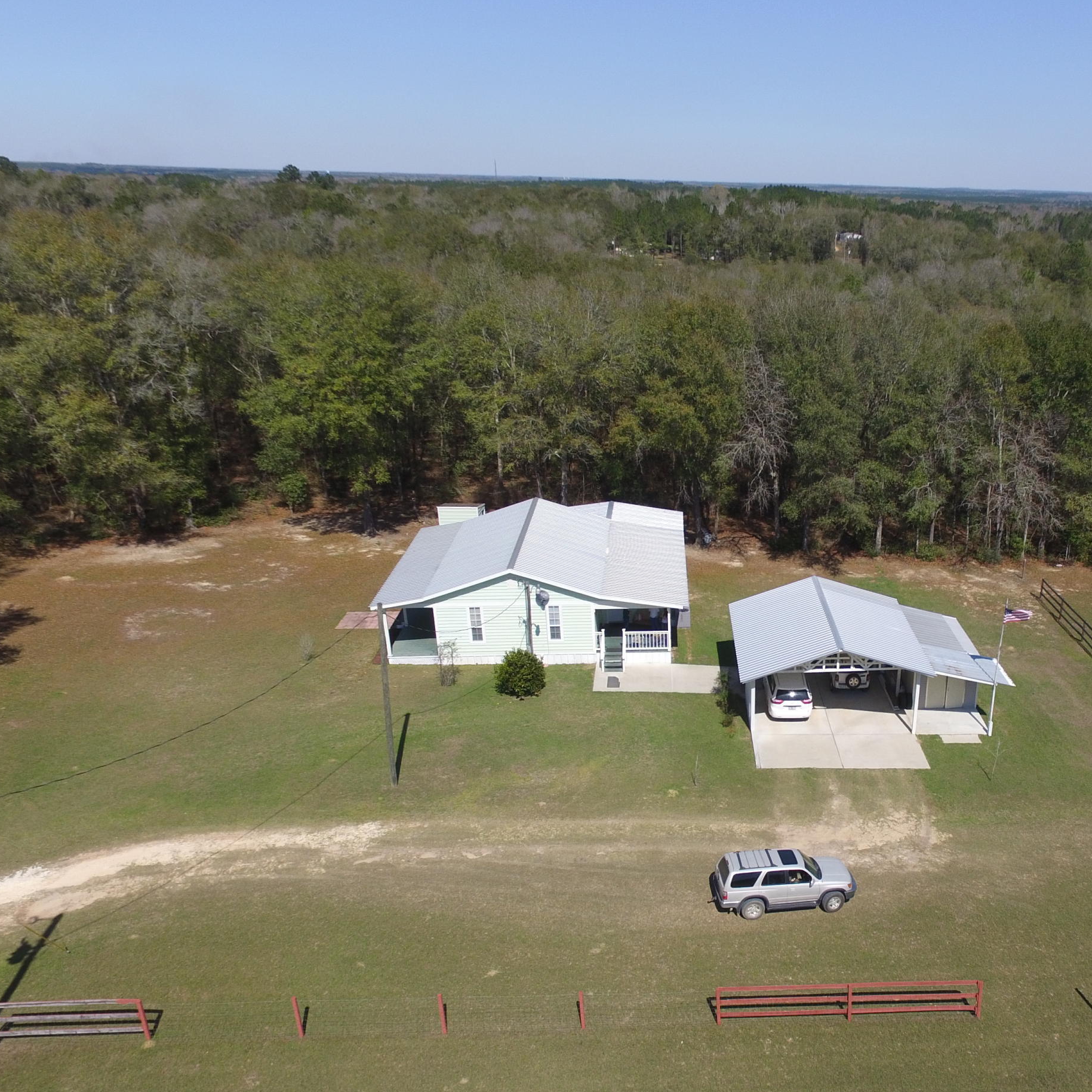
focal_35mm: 29
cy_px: 638
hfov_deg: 53.4
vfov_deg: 55.3
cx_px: 804
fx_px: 1035
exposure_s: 1/1272
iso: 100
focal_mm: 3.61
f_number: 2.8
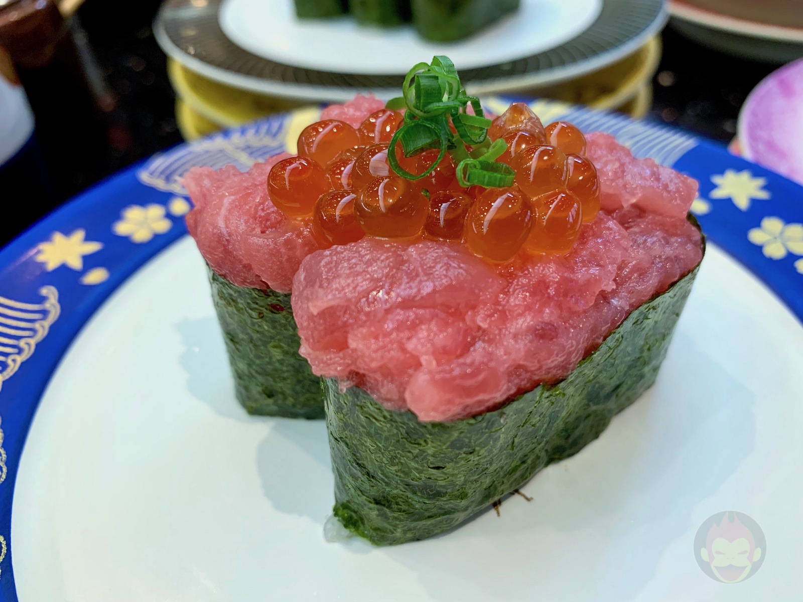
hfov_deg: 67.3
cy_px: 301
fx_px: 603
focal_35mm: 26
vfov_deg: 53.1
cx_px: 402
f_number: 1.8
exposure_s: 1/50
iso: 125
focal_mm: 4.25
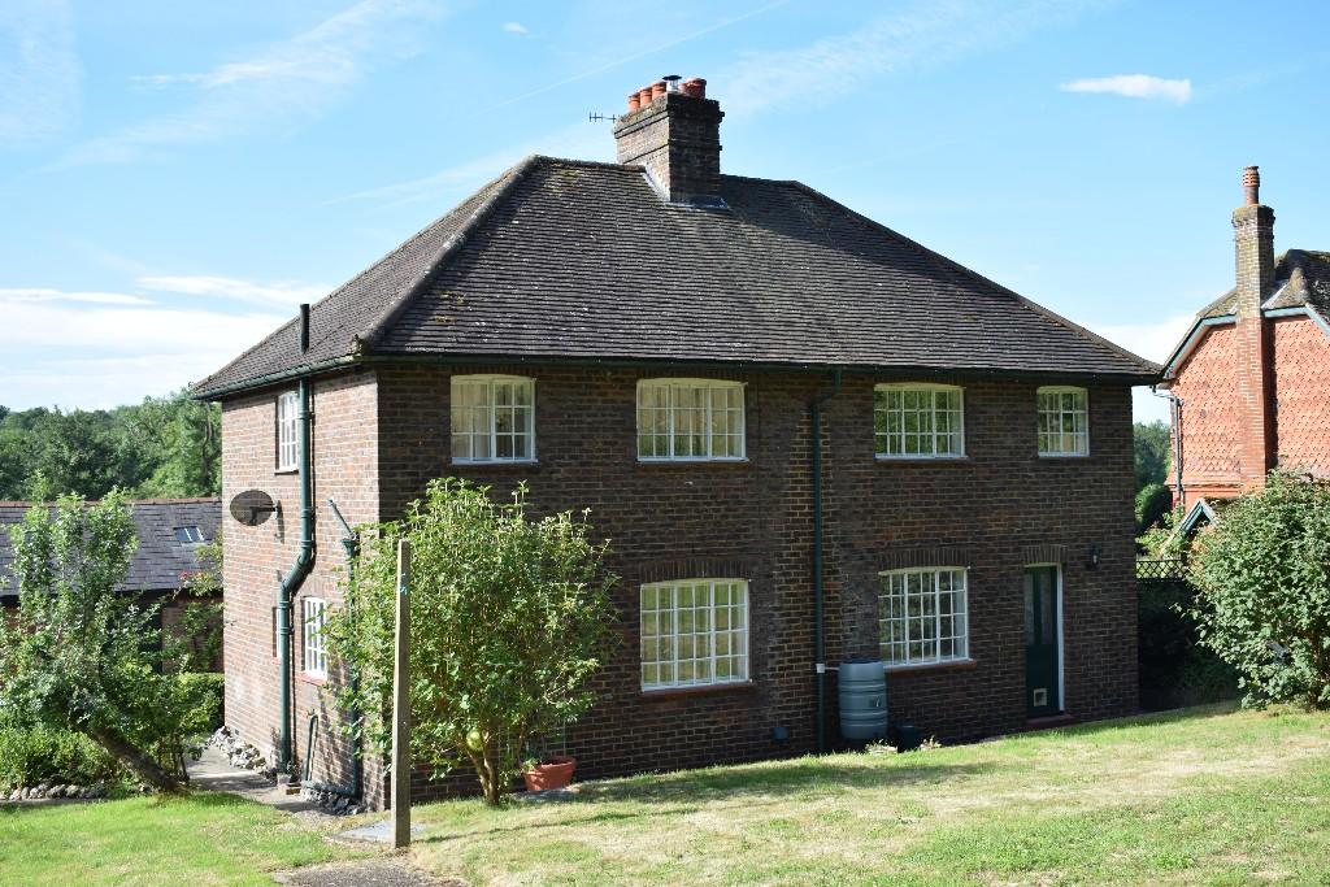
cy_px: 444
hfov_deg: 47.9
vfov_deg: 33.0
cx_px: 665
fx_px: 1496
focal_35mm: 40
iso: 100
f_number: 6.3
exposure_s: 1/160
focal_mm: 27
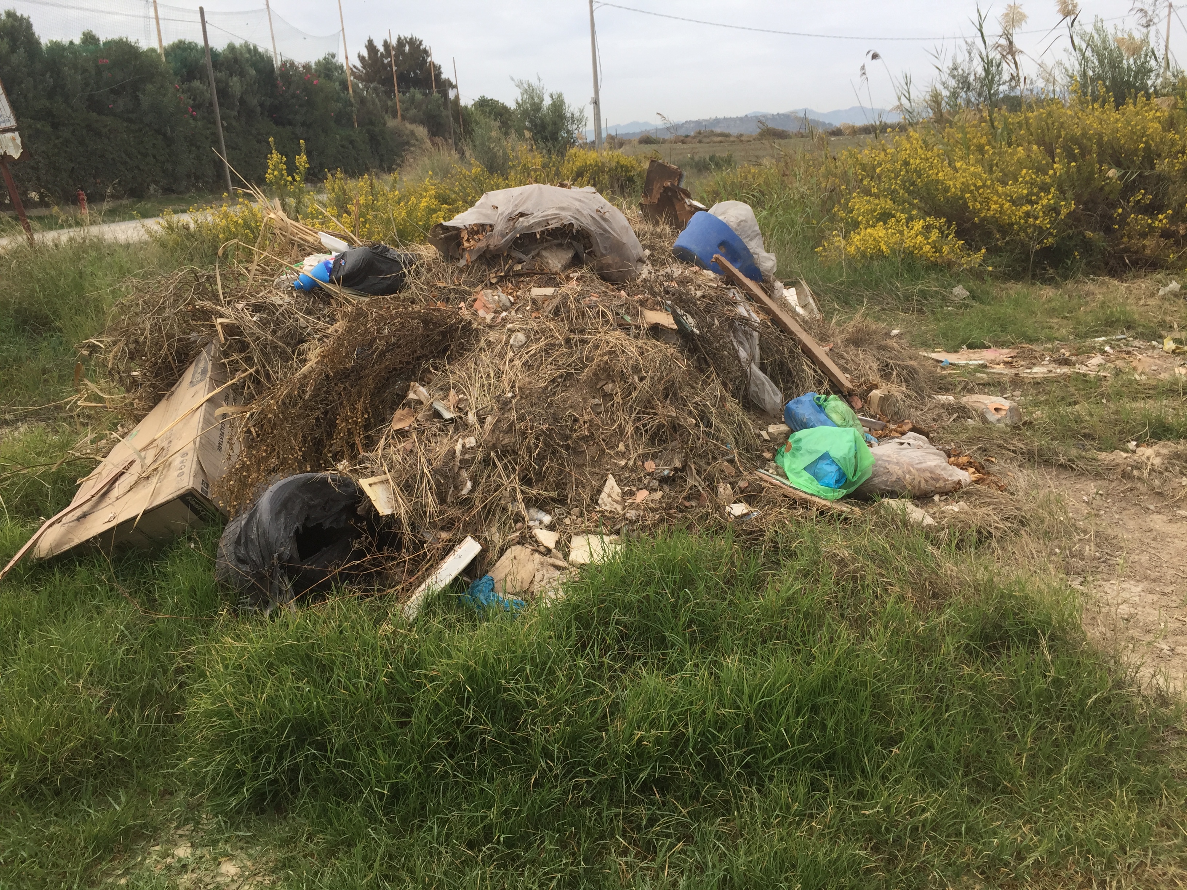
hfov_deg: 61.7
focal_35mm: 29
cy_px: 445
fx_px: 994
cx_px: 594
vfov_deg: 48.2
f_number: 2.2
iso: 32
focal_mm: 4.15
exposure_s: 1/842
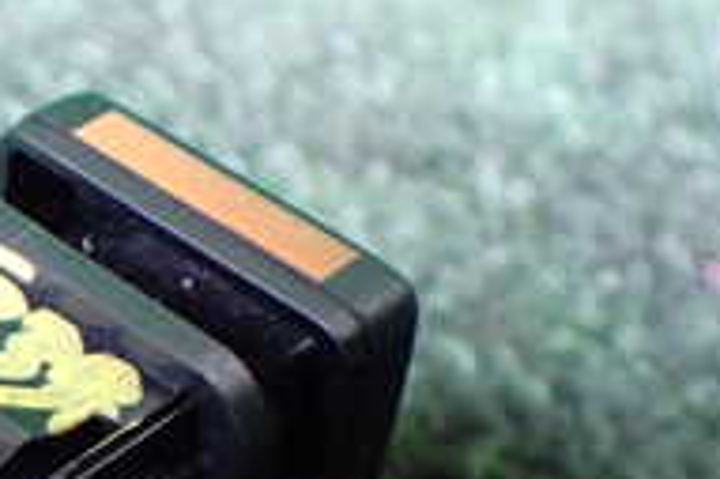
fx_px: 1958
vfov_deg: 13.7
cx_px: -173
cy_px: 509
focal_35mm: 98
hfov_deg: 19.5
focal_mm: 5.4
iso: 800
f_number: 2.3
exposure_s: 1/40
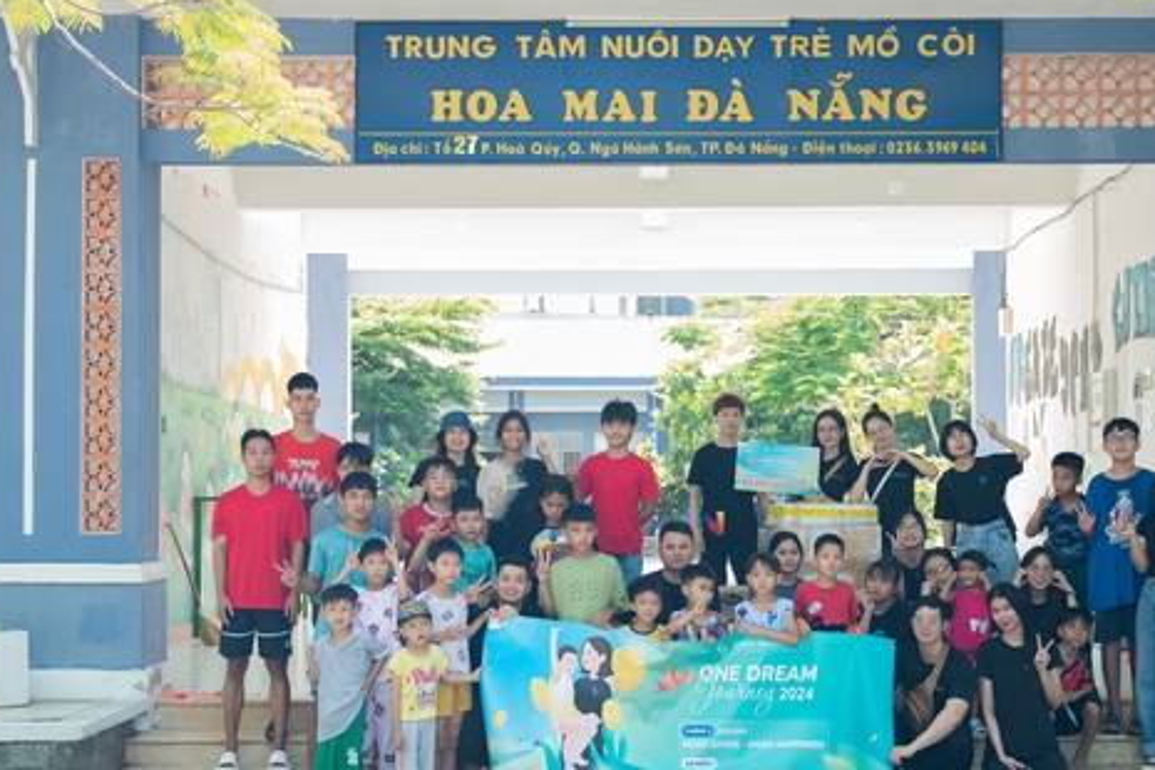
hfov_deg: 32.3
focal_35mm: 62
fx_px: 1989
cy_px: 426
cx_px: 678
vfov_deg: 21.9
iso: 2500
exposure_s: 1/640
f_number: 4
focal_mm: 45
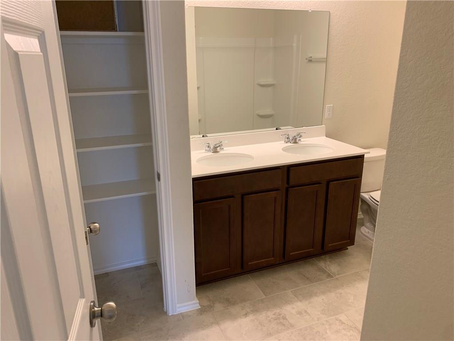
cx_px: 227
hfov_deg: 67.3
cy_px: 170
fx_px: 341
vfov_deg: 53.1
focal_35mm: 26
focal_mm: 4.25
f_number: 1.8
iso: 80
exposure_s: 1/60
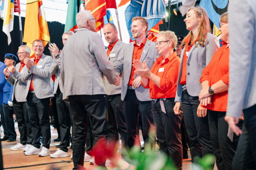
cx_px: 128
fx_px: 355
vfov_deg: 26.9
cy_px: 85
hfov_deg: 39.6
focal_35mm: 50
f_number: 2.8
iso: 4500
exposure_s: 1/250
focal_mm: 50
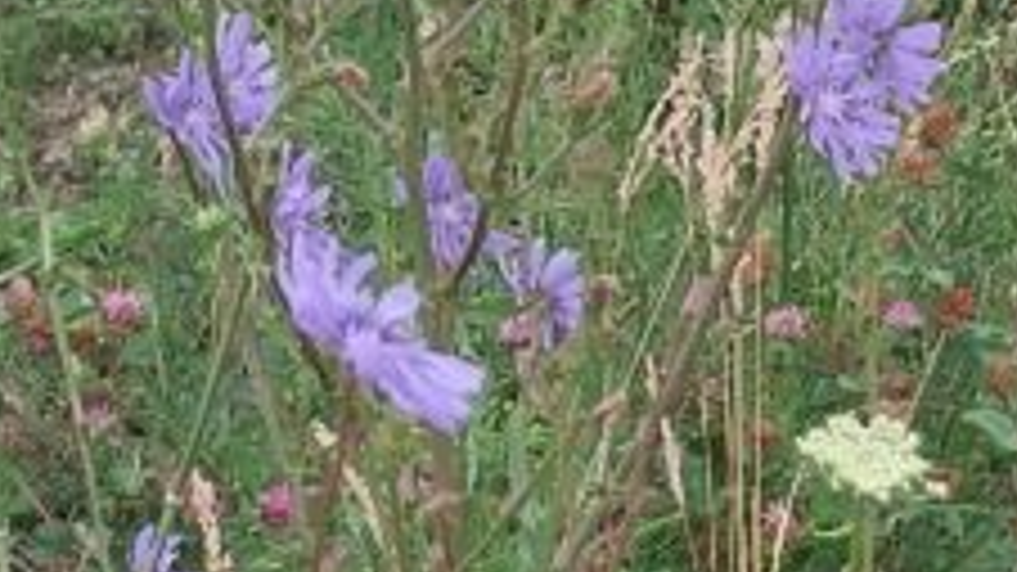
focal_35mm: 133
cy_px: 302
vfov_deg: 9.1
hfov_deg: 16.1
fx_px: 3586
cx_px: 468
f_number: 1.8
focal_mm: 4
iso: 20
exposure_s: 1/50
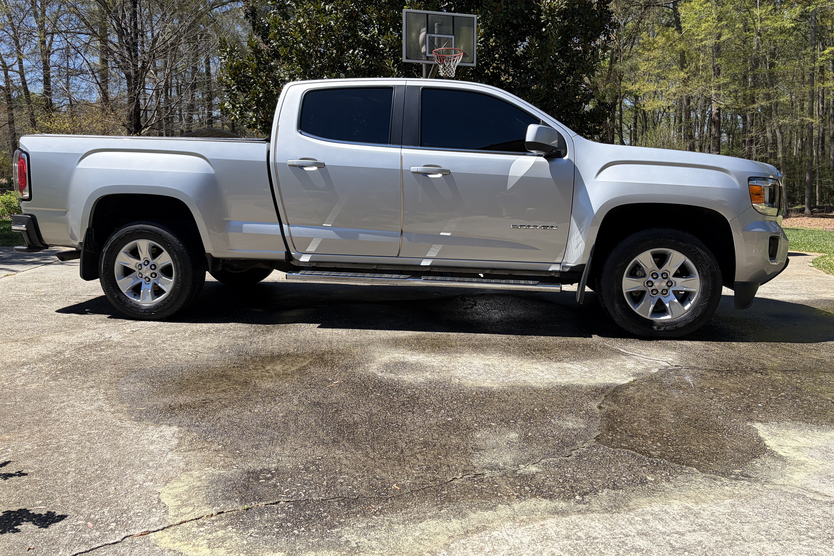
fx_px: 649
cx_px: 412
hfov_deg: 65.5
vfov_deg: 46.3
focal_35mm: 28
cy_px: 247
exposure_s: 1/2538
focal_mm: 5.96
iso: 50
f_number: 1.6
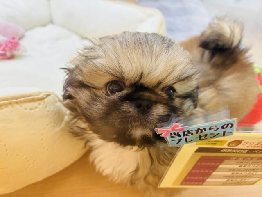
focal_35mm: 26
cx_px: 131
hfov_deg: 67.3
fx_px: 197
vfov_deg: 53.1
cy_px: 98
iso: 125
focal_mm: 5.96
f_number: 1.6
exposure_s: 1/100
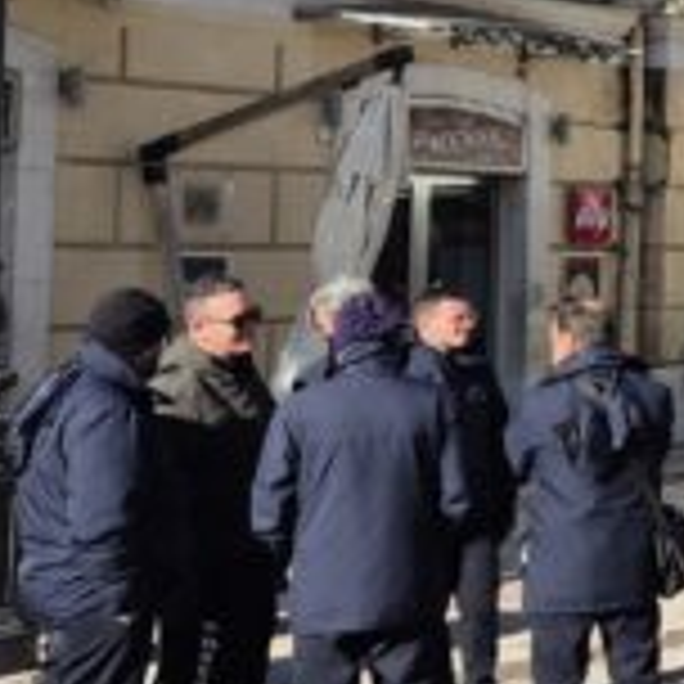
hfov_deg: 15.3
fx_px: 2079
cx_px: 1332
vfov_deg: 18.4
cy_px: 86
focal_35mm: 93
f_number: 1.8
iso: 25
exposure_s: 1/1772
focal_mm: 5.4
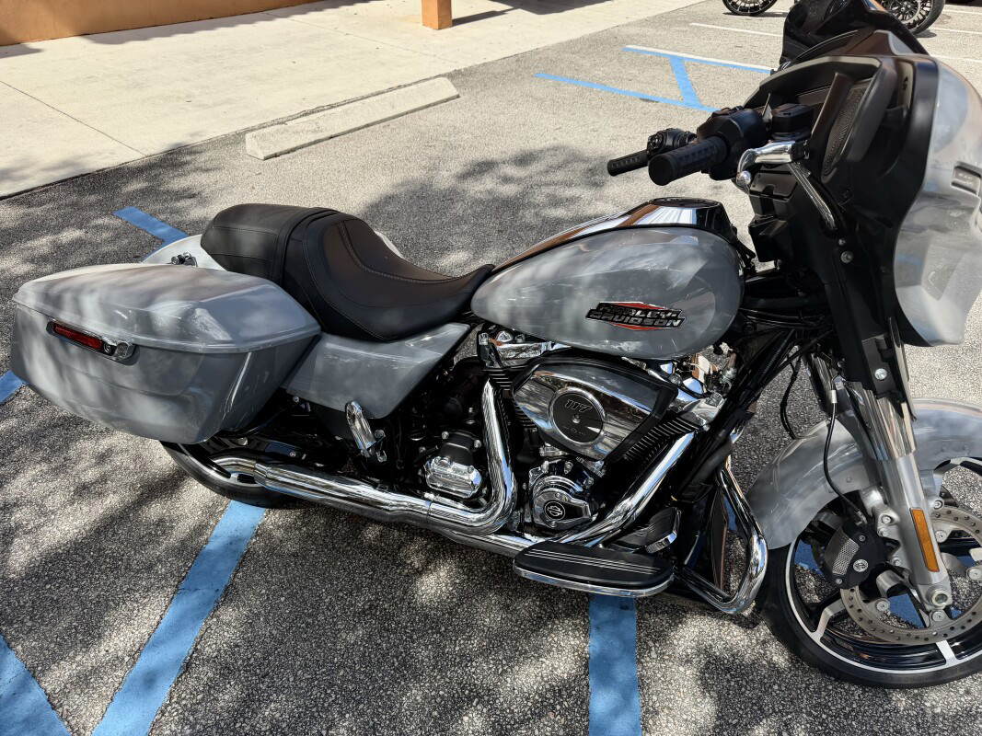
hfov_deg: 71.6
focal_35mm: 24
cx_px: 491
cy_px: 368
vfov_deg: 56.8
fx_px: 681
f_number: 1.78
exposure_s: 1/3759
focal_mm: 6.76
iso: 80
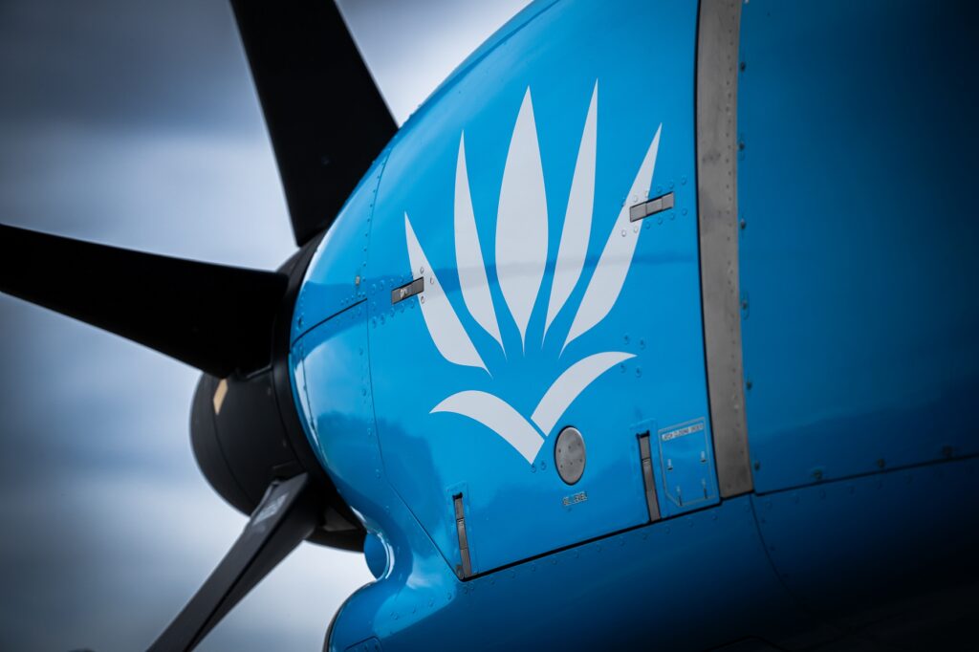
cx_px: 490
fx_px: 5437
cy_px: 326
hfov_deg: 10.3
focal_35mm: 200
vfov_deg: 6.9
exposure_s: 1/4000
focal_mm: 200
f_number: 2.8
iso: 200
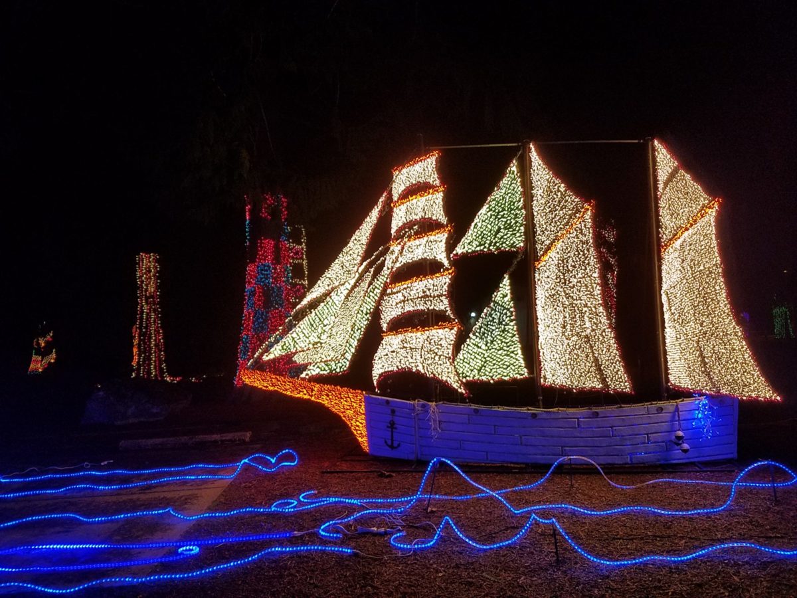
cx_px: 398
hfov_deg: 67.3
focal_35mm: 26
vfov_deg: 53.1
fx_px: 599
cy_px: 299
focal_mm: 4.2
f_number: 1.7
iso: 80
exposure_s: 1/60
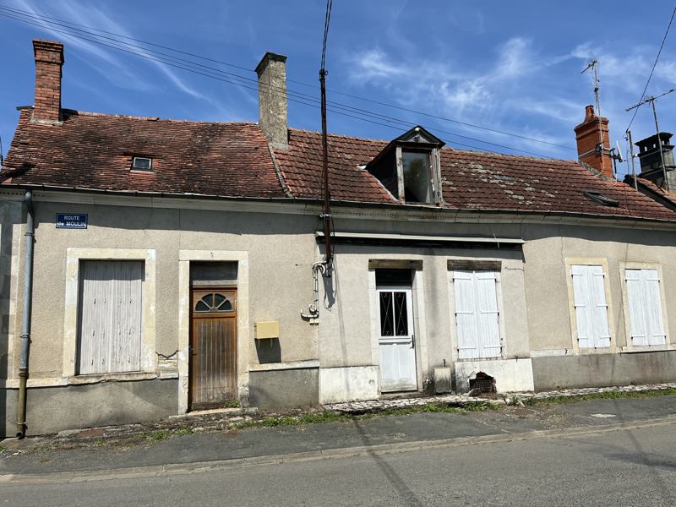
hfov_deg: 67.3
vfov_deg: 53.1
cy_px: 254
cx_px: 338
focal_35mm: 26
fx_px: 508
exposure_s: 1/5556
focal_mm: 5.1
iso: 50
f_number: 1.6
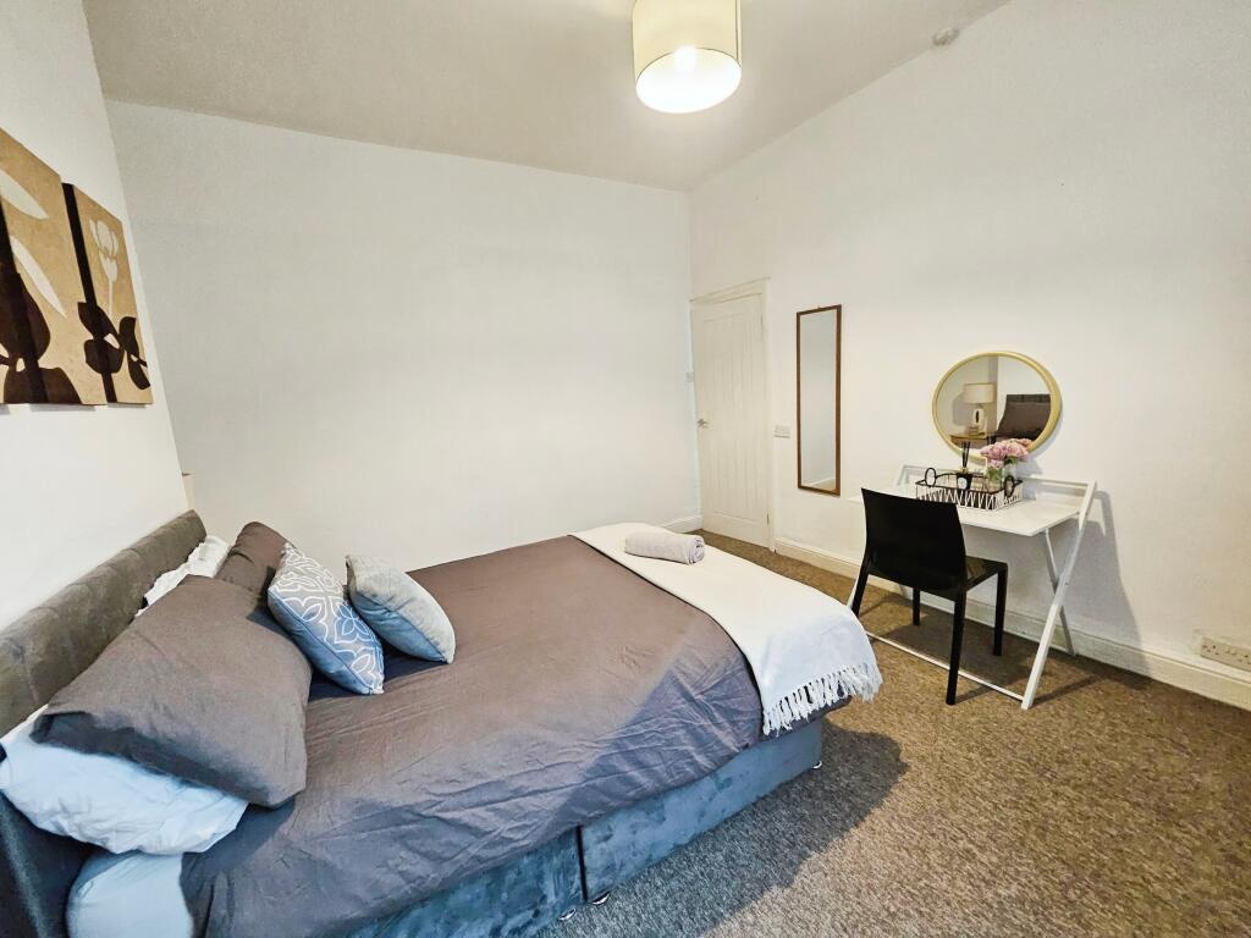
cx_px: 626
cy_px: 469
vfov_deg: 89.9
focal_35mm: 13
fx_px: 470
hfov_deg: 106.2
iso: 400
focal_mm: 1.7
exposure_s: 1/50
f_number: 2.2
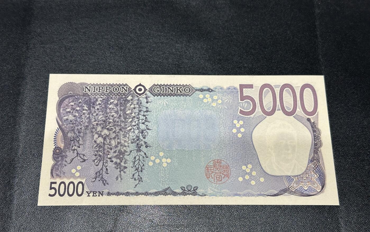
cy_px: 139
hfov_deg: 39.6
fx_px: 514
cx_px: 185
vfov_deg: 25.3
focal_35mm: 51
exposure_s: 1/50
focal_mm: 6.86
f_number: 1.78
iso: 125
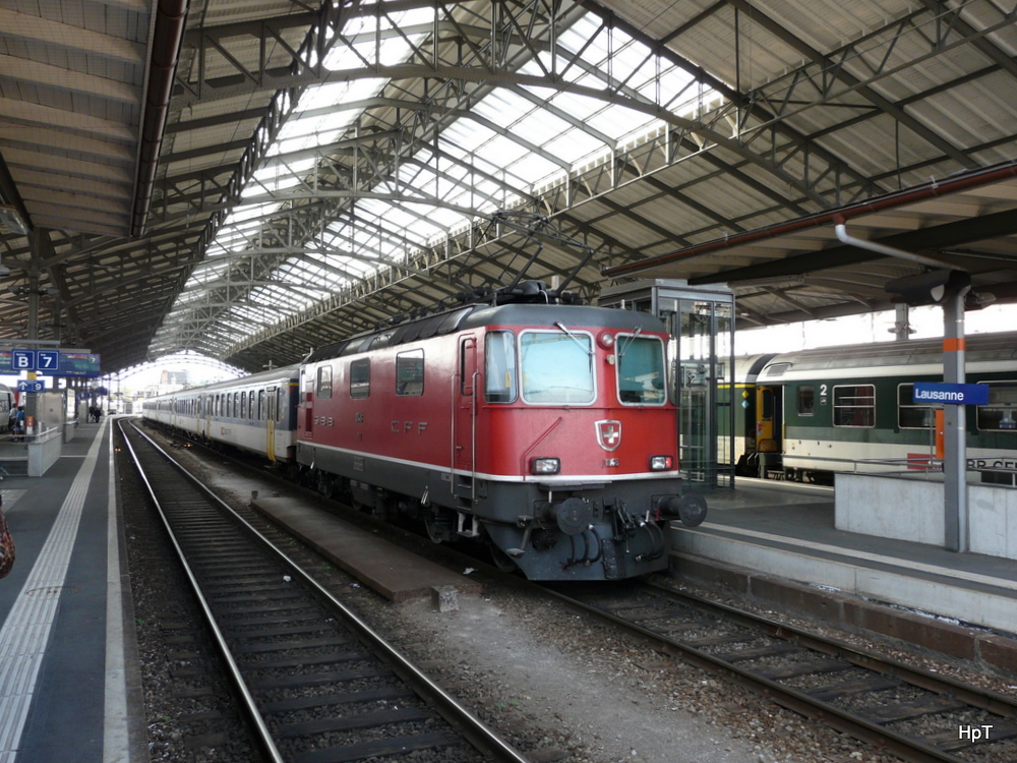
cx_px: 508
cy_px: 382
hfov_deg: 63.4
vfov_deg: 49.7
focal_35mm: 28
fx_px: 823
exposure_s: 1/125
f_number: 2.8
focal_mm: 4.6
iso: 125
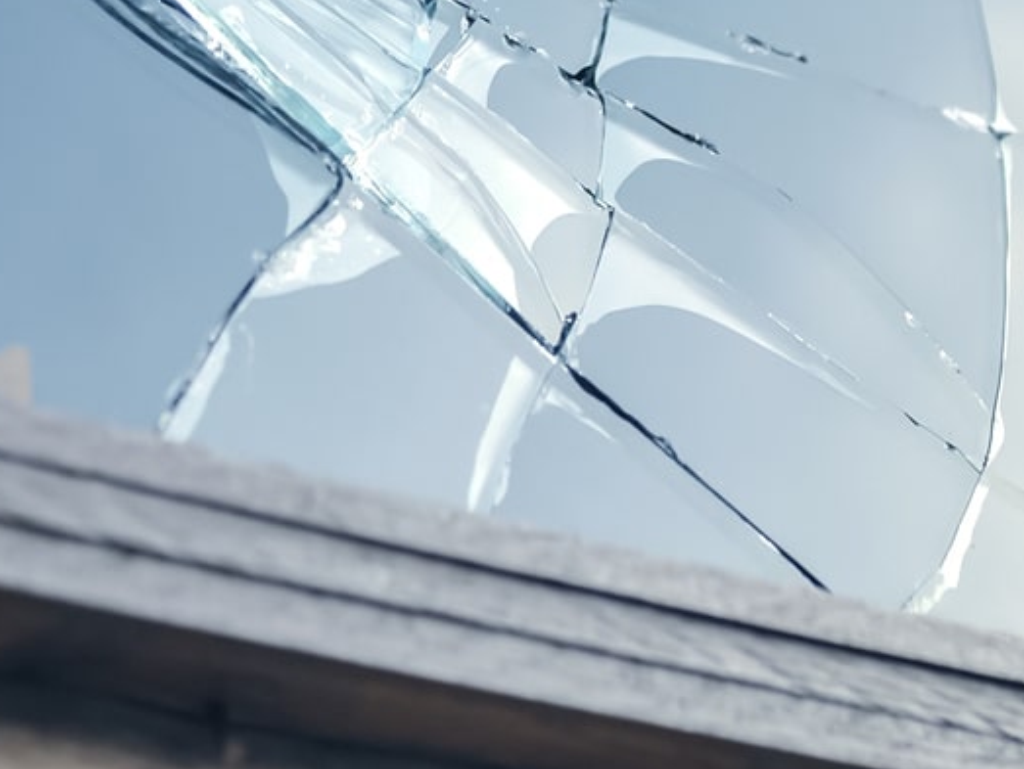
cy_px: -36
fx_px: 2457
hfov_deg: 23.3
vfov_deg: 17.3
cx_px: 231
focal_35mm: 83
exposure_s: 1/350
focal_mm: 24
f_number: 3.3
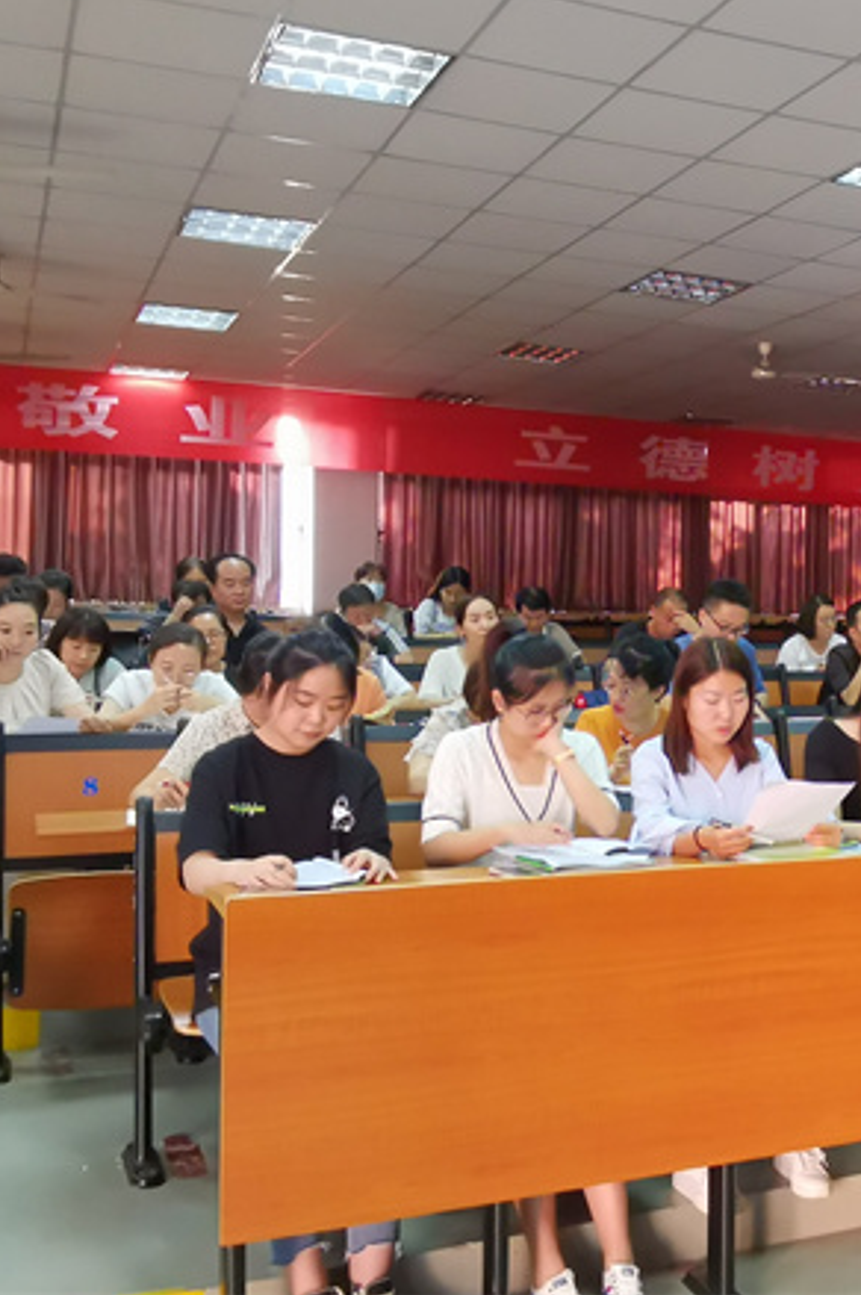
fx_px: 1329
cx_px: 737
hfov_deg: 34.3
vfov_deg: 51.9
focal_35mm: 37
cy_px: 634
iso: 640
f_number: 2.2
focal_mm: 2.26
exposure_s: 1/33.3
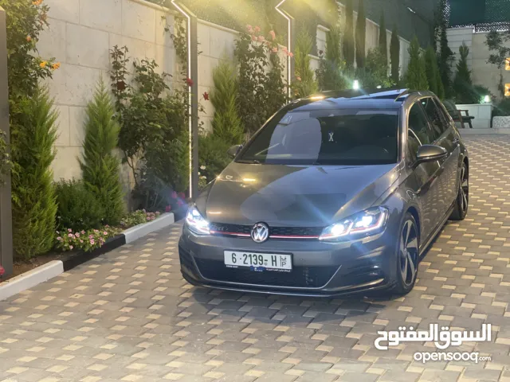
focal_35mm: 52
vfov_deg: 28.0
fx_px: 766
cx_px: 255
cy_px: 191
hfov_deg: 36.8
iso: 160
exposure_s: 1/33
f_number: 2
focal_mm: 6
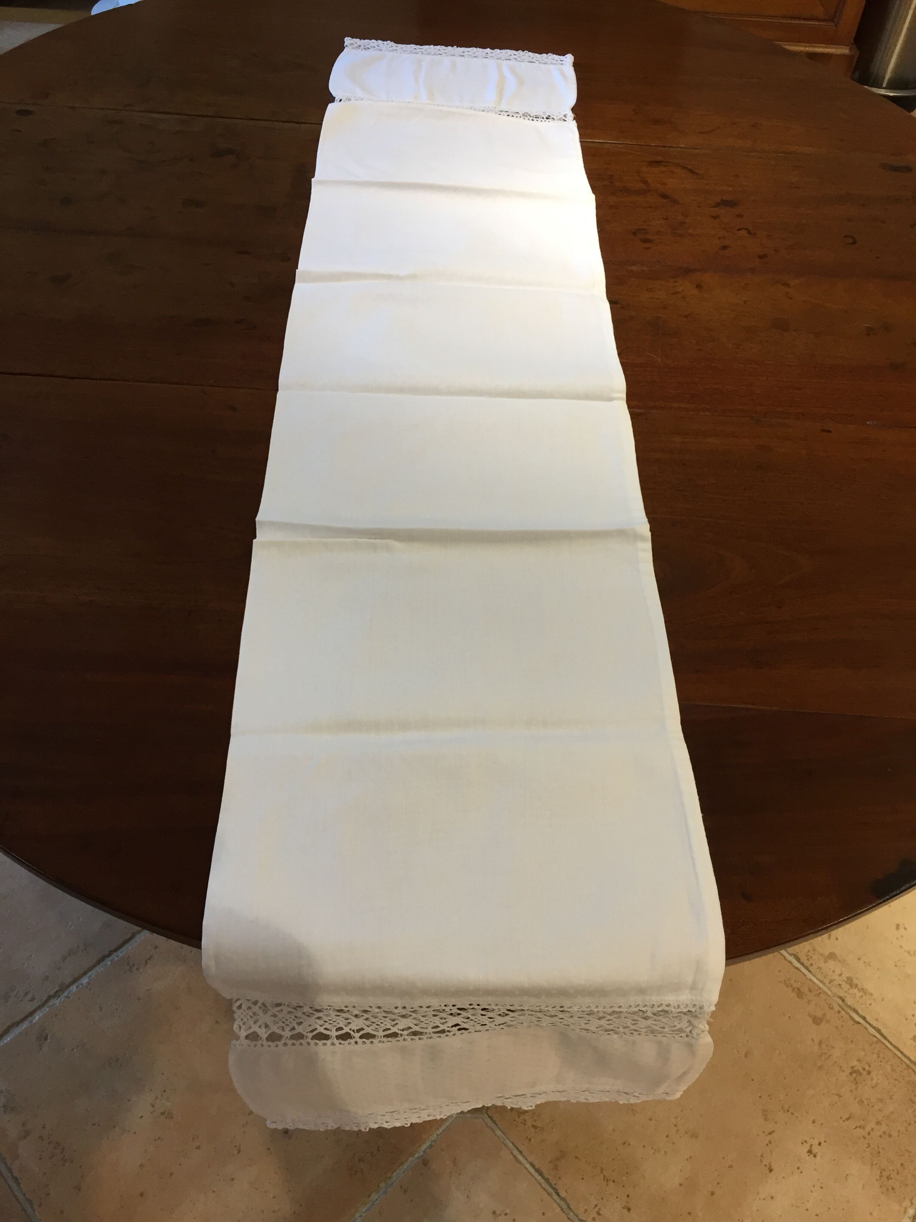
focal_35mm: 29
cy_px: 611
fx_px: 1023
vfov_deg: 61.7
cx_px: 458
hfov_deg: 48.2
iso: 100
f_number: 2.2
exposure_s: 1/33
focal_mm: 4.15
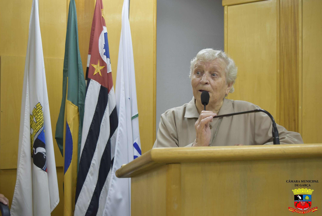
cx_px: 161
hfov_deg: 42.3
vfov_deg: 29.0
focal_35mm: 46
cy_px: 108
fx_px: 416
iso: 500
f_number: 4.2
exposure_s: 1/60
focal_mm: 31
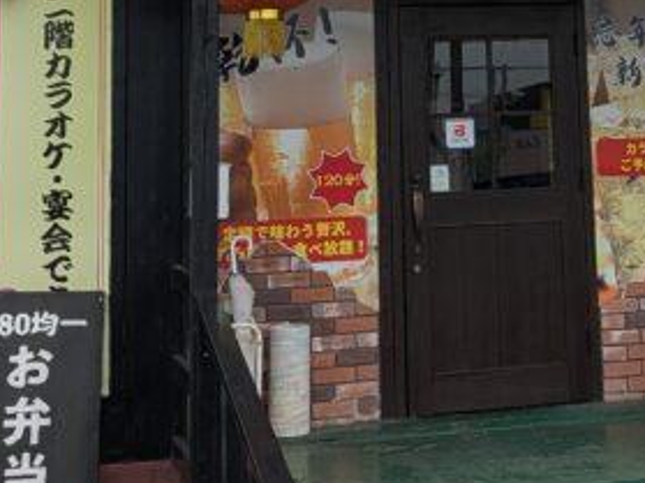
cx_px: 585
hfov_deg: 21.7
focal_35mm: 88
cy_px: -113
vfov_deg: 16.0
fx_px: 1639
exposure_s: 1/332
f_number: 1.7
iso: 26
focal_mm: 4.53
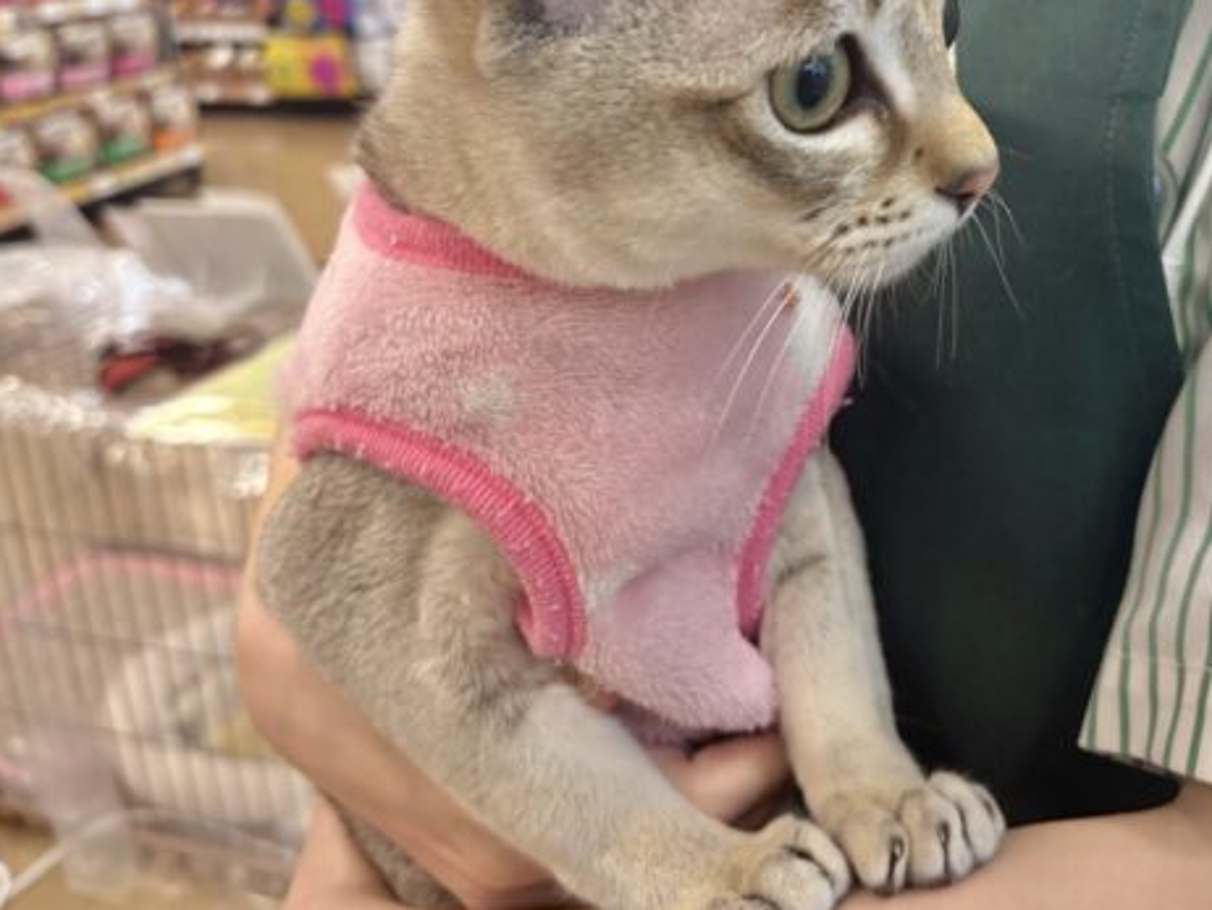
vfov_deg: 39.5
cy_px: 349
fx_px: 1261
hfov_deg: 50.9
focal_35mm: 36
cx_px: 742
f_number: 1.6
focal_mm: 5.96
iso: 125
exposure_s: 1/100
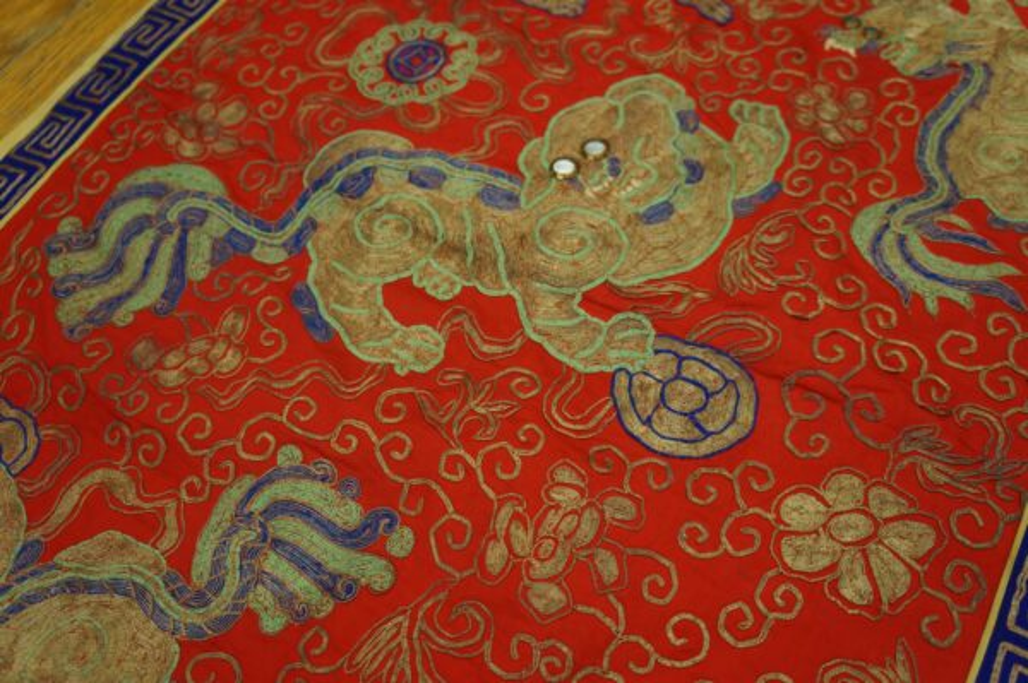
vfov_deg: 39.9
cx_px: 514
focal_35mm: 33
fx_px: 942
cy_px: 342
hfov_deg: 57.3
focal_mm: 22
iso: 640
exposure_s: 1/60
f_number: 4
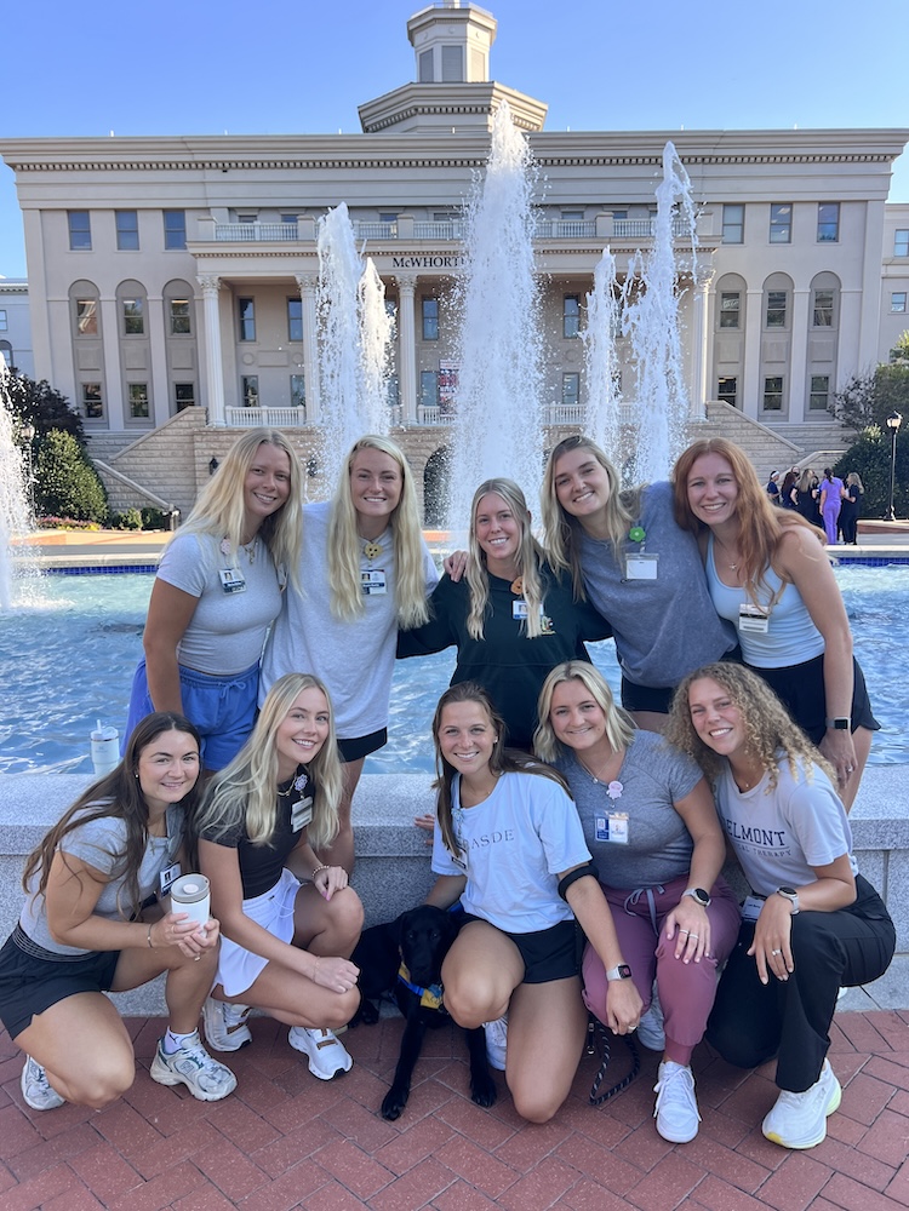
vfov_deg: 67.3
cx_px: 454
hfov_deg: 53.1
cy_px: 606
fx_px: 910
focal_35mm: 26
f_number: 1.5
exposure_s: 1/674
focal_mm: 5.7
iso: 50
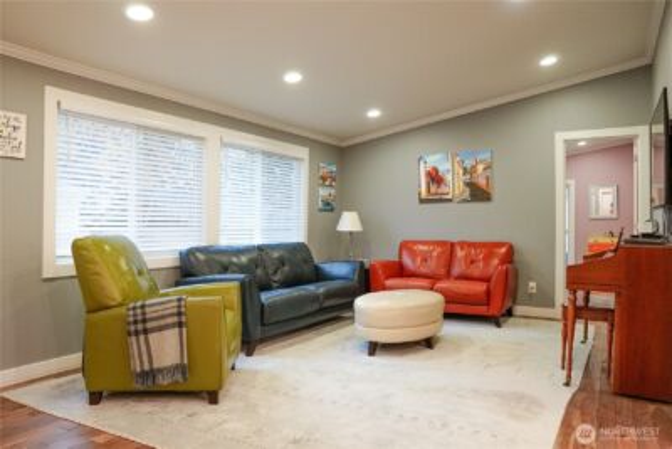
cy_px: 224
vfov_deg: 53.2
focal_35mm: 24
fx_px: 448
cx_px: 336
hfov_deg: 73.7
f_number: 2.8
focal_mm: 16
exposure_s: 1/160
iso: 1600
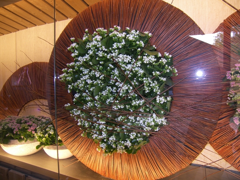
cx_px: 120
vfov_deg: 56.8
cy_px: 90
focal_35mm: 24
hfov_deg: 71.6
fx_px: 166
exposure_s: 1/30
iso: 100
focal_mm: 5
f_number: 2.8
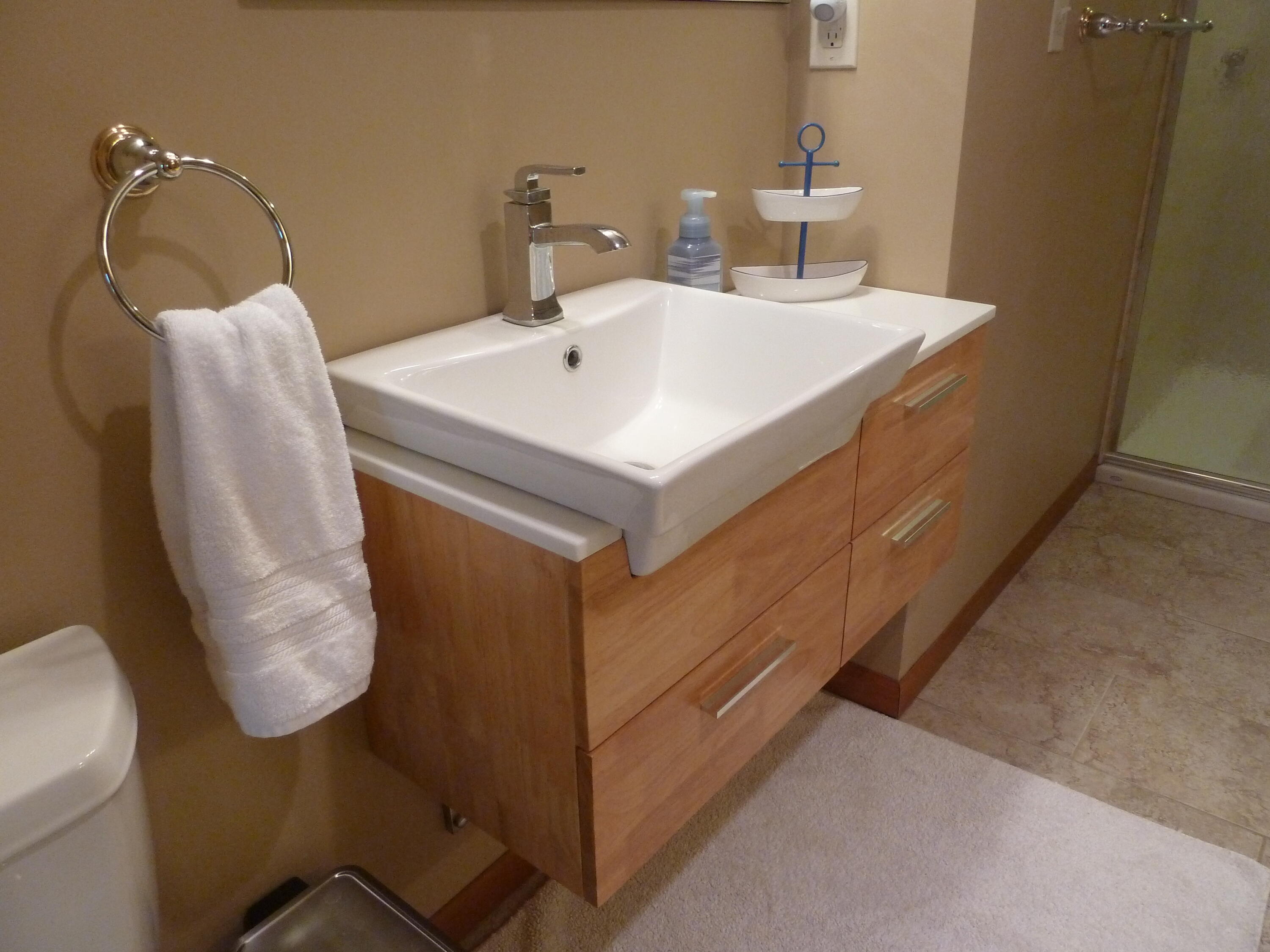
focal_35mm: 25
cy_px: 476
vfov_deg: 54.9
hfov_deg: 69.4
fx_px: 917
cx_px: 635
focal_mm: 4.1
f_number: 3.3
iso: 320
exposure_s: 1/30
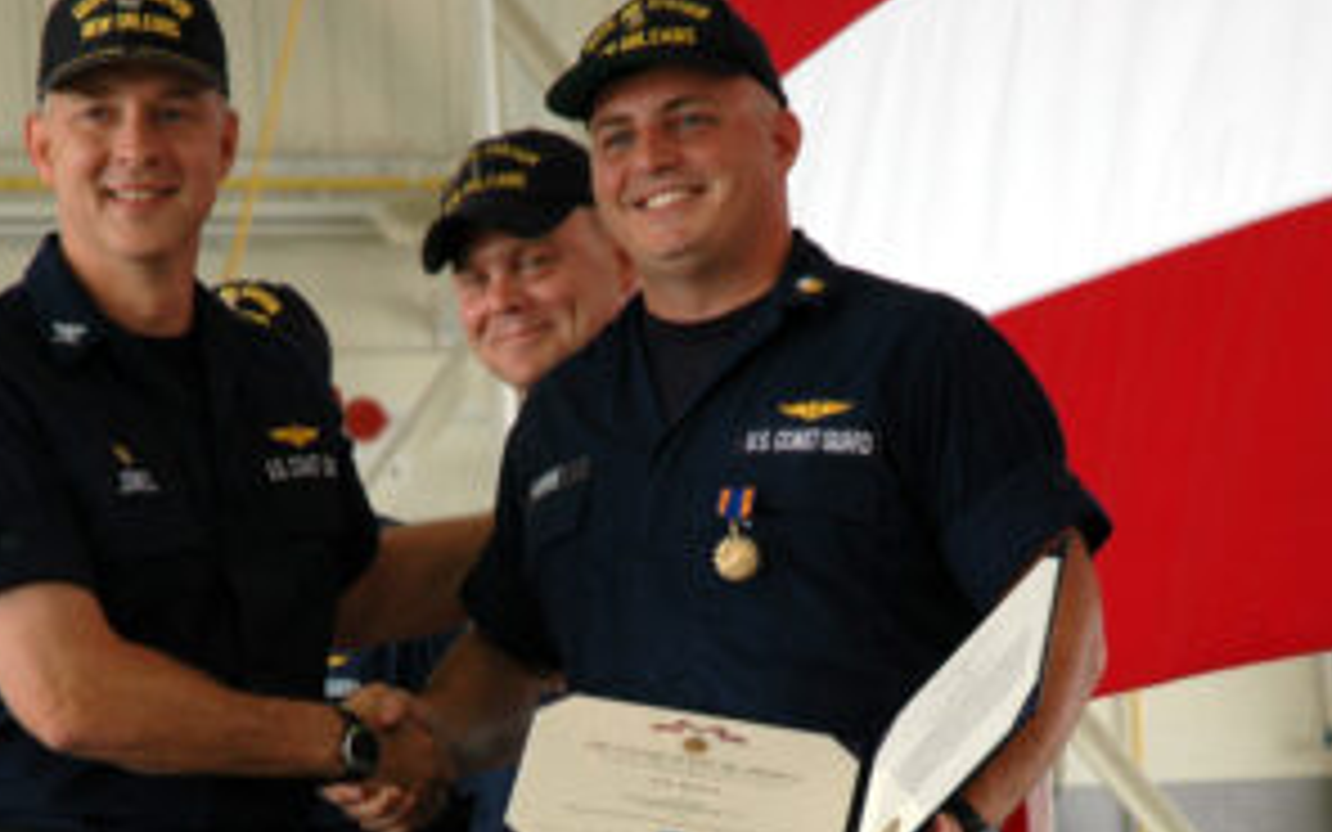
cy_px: 812
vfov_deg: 6.0
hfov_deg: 9.7
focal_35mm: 217
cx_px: 738
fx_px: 7877
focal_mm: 70
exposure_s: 1/60
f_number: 5.6
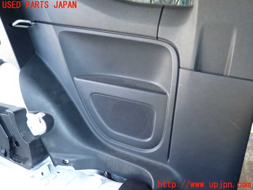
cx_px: 126
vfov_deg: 54.9
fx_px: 183
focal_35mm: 25
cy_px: 95
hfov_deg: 69.4
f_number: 2
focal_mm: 4.5
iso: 200
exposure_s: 1/50
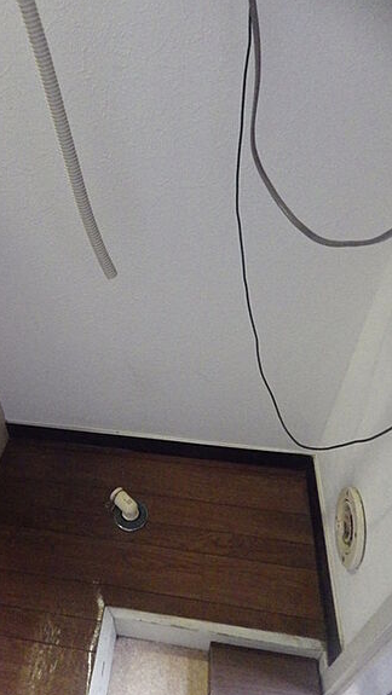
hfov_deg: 45.2
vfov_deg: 74.0
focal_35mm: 25
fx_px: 461
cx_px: 123
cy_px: 357
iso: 1600
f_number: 3.1
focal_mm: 4
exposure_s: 1/40
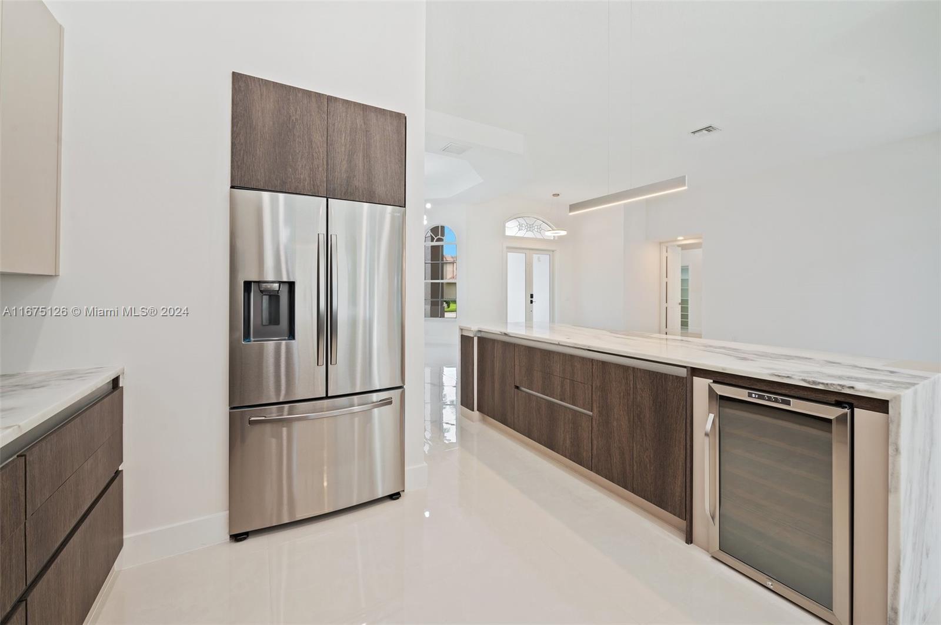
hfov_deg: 104.3
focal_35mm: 14
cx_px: 470
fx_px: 366
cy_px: 312
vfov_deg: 81.1
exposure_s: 1/5
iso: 200
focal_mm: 14
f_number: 8
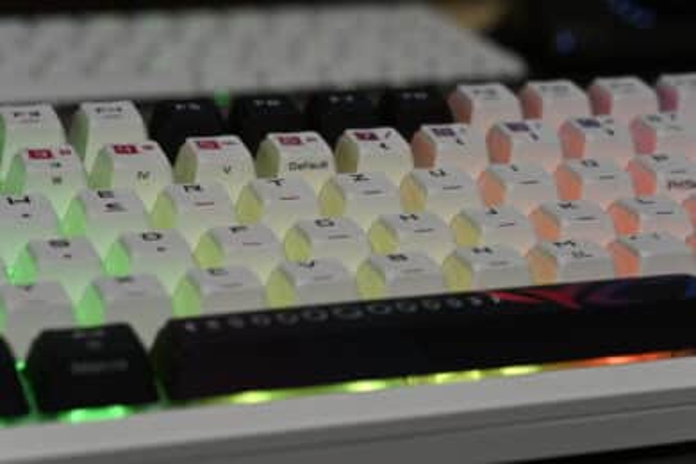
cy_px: 232
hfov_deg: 22.6
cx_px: 348
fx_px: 1740
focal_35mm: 90
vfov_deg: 15.2
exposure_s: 1/100
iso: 2800
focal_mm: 90
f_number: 10
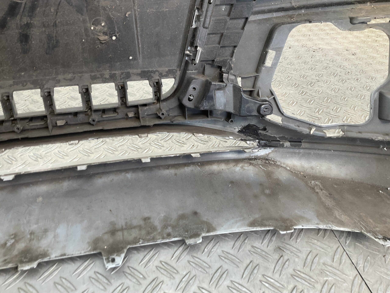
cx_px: 195
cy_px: 146
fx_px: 327
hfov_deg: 61.7
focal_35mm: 29
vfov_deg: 48.2
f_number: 1.8
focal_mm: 3
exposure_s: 1/120
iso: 32
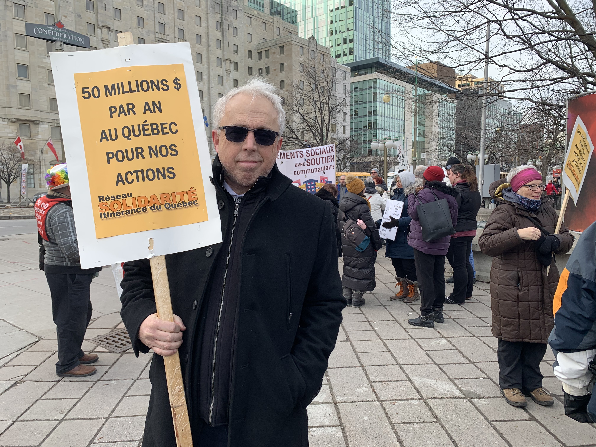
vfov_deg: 53.1
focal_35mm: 26
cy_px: 224
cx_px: 298
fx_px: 448
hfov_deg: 67.3
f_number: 1.8
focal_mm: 4.25
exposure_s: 1/375
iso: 25
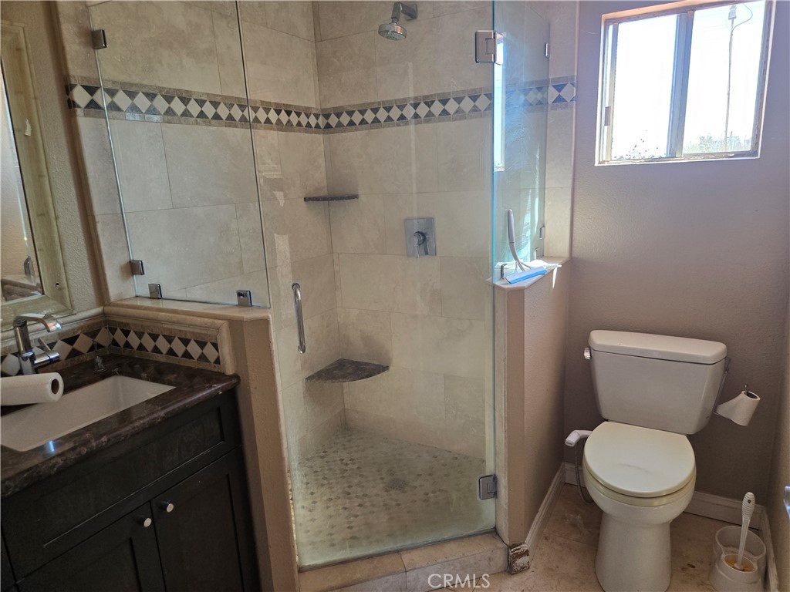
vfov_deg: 58.9
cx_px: 395
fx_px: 525
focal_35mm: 23
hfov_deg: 73.9
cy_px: 296
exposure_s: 1/180
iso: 125
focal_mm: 5.4
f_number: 1.8
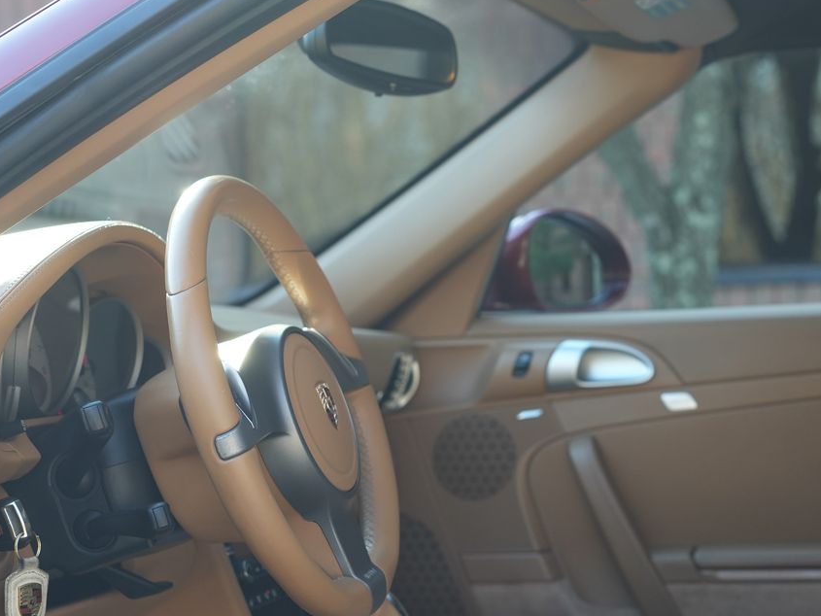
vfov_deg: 16.2
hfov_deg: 21.1
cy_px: 357
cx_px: 711
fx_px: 2159
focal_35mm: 91
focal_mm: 50
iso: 500
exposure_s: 1/160
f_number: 4
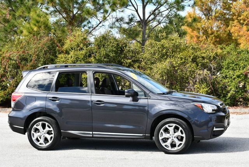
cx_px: 124
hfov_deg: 26.6
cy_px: 84
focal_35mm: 76
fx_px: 526
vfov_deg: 18.0
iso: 180
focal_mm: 38
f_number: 8
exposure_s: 1/250
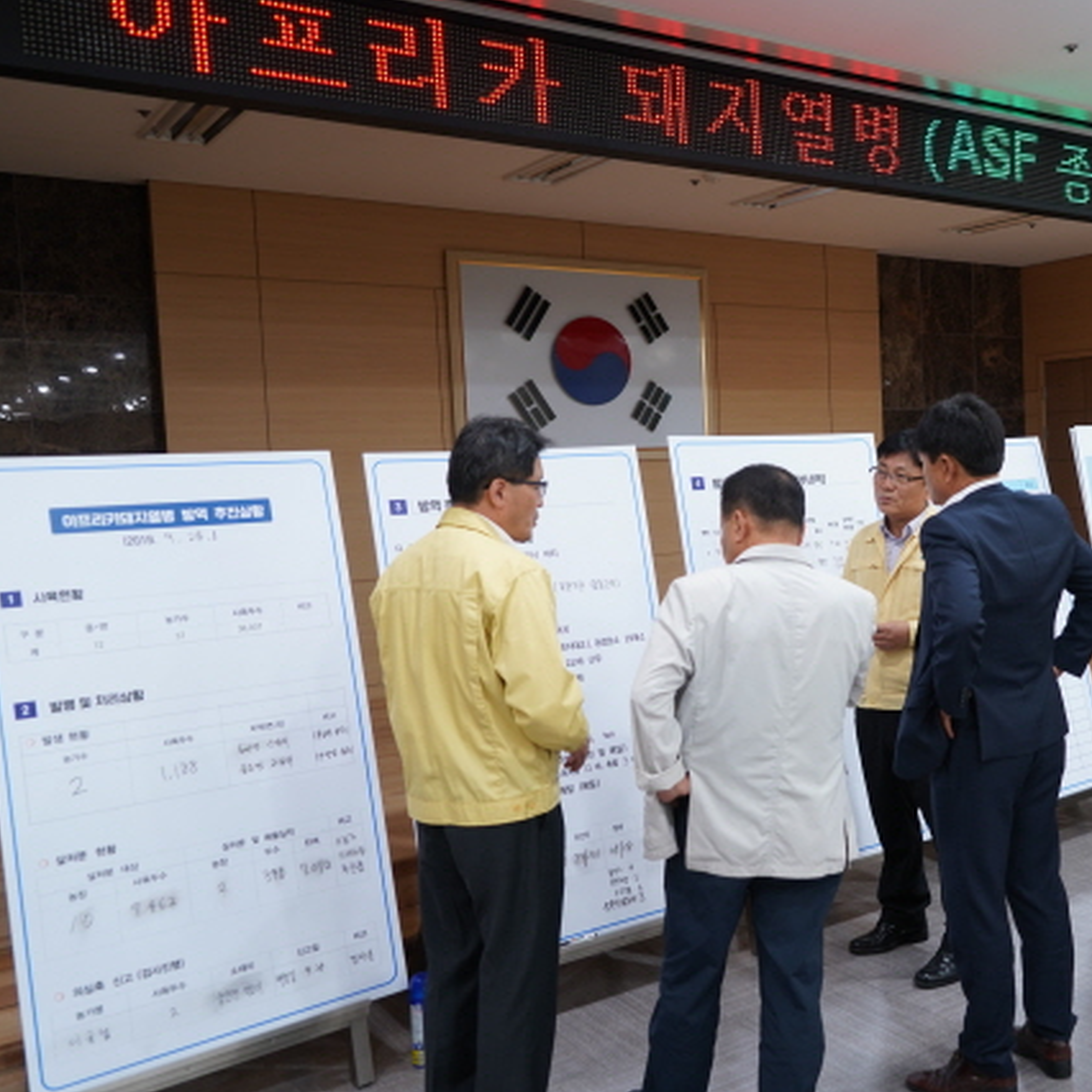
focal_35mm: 35
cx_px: 784
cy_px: 541
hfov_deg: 46.0
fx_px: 1249
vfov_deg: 47.2
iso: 640
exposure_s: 1/30
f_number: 3.5
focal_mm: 27
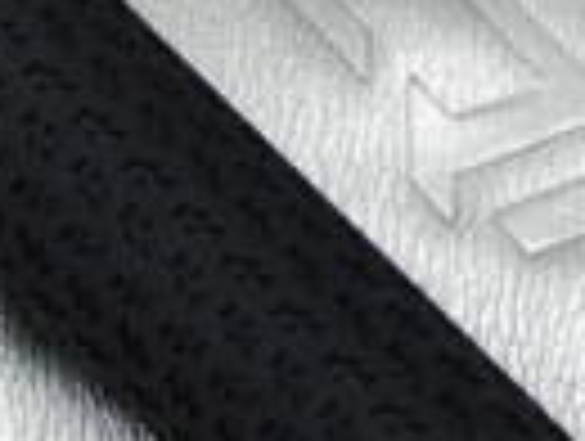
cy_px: 22
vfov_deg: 8.2
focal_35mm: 182
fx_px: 3081
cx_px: 261
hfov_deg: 10.8
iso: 250
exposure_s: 1/80
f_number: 3.6
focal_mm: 6.42
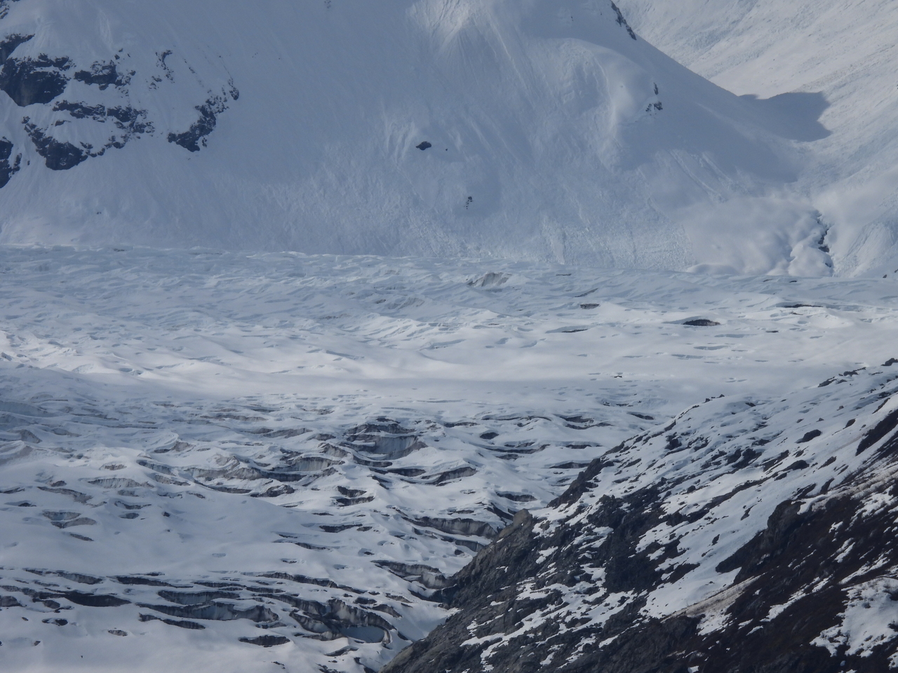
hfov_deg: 3.1
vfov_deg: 2.3
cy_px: 336
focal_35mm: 650
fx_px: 16862
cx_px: 449
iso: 100
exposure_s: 1/2000
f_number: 7.1
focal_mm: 116
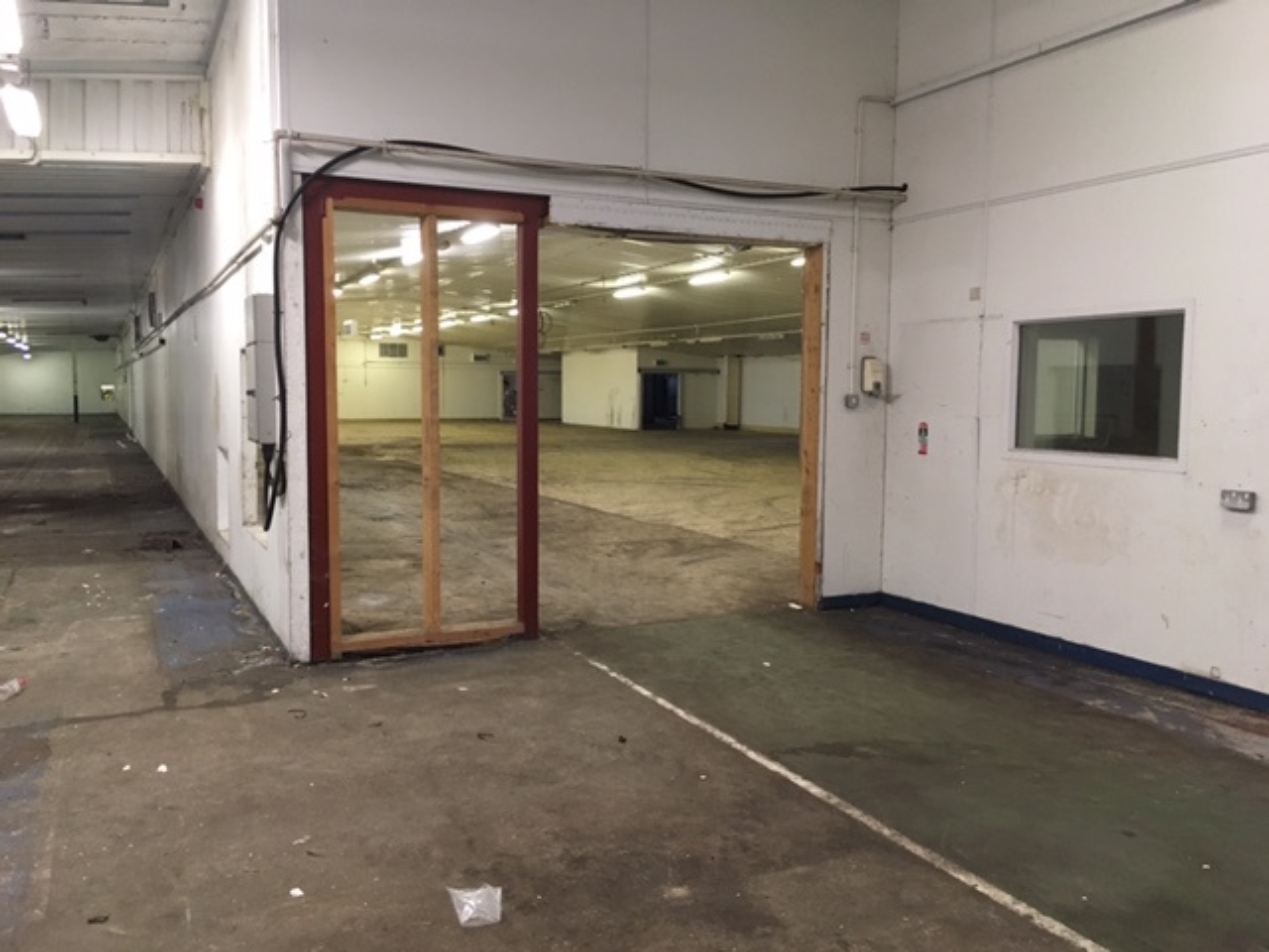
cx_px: 634
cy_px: 476
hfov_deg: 61.7
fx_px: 1063
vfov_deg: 48.2
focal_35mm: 29
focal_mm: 4.15
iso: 200
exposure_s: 1/33
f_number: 2.2
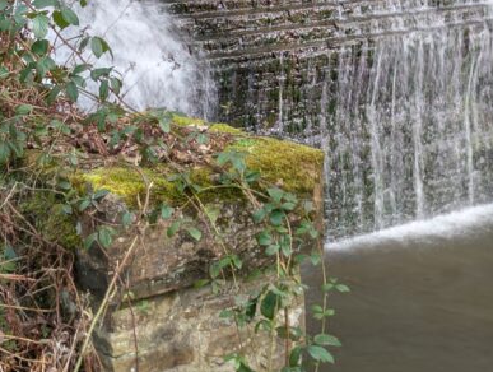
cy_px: 44
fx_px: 1327
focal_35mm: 93
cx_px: 350
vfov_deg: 15.8
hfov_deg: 20.9
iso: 44
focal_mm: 6.81
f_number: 1.85
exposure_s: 1/406
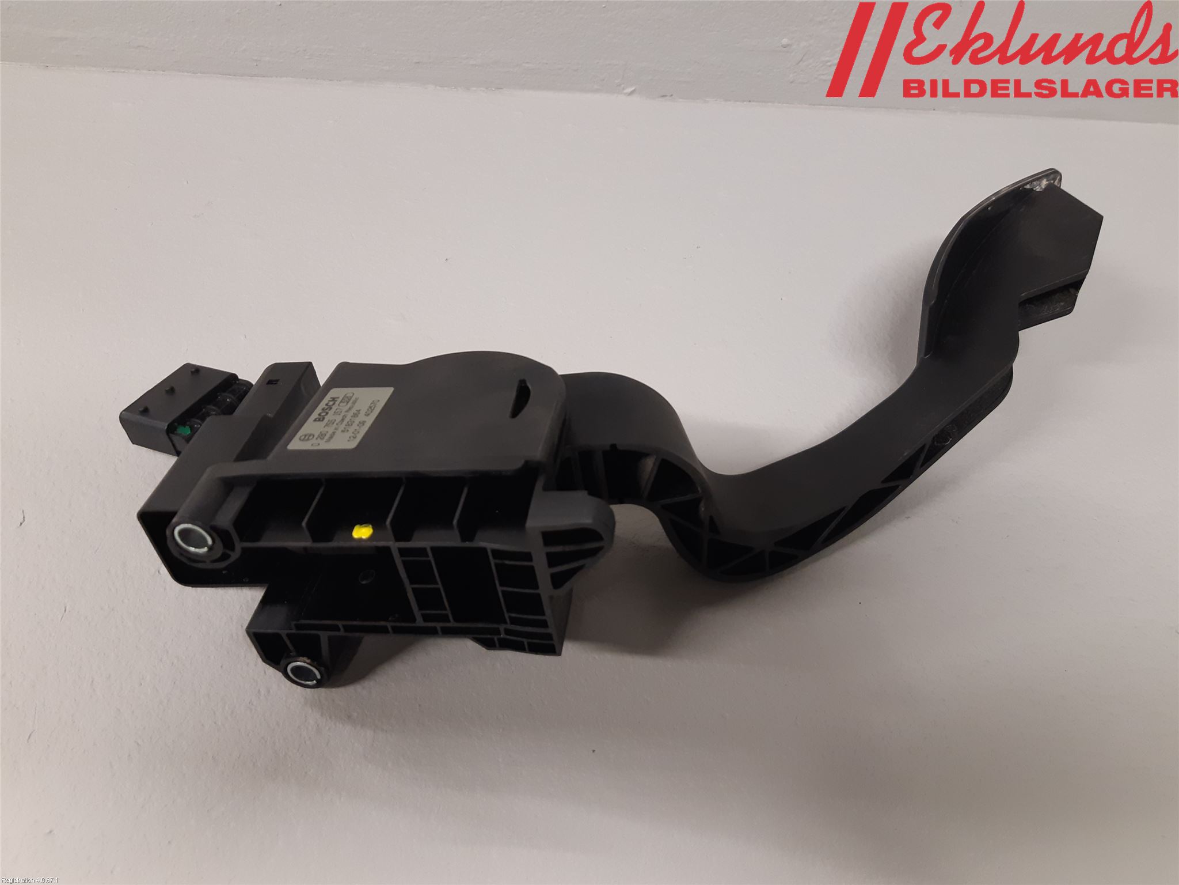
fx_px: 886
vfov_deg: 53.1
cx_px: 590
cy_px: 442
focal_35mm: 26
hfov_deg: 67.3
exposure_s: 1/50
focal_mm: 3.93
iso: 160
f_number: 1.7
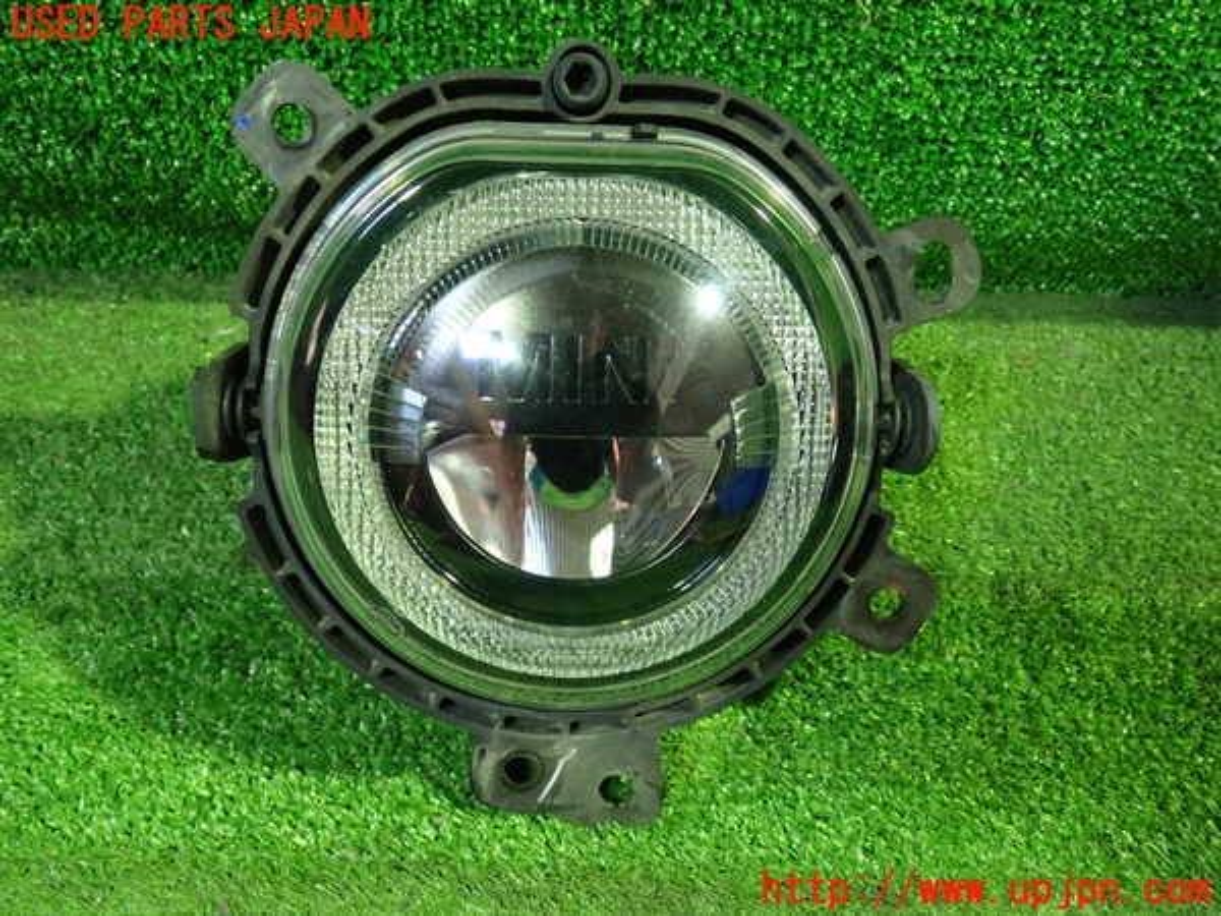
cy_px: 458
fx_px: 1058
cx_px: 610
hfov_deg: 60.0
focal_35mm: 30
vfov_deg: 46.8
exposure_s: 1/30
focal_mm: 5.4
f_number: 2.3
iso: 800
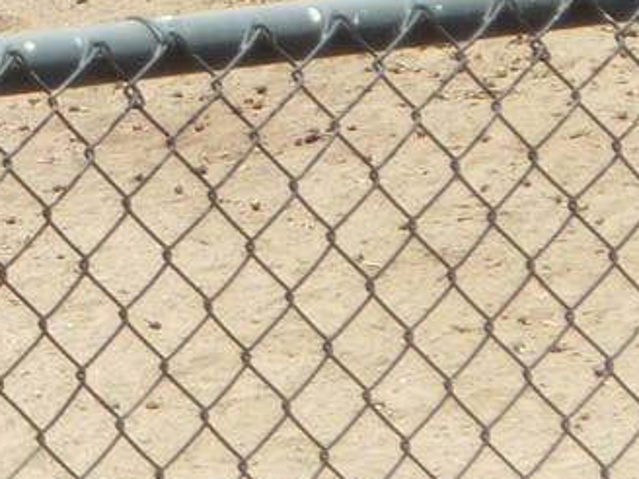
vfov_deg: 1.5
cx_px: -477
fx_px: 18884
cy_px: -224
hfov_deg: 1.9
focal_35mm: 1023
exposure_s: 1/640
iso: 125
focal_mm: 34.4
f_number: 4.6
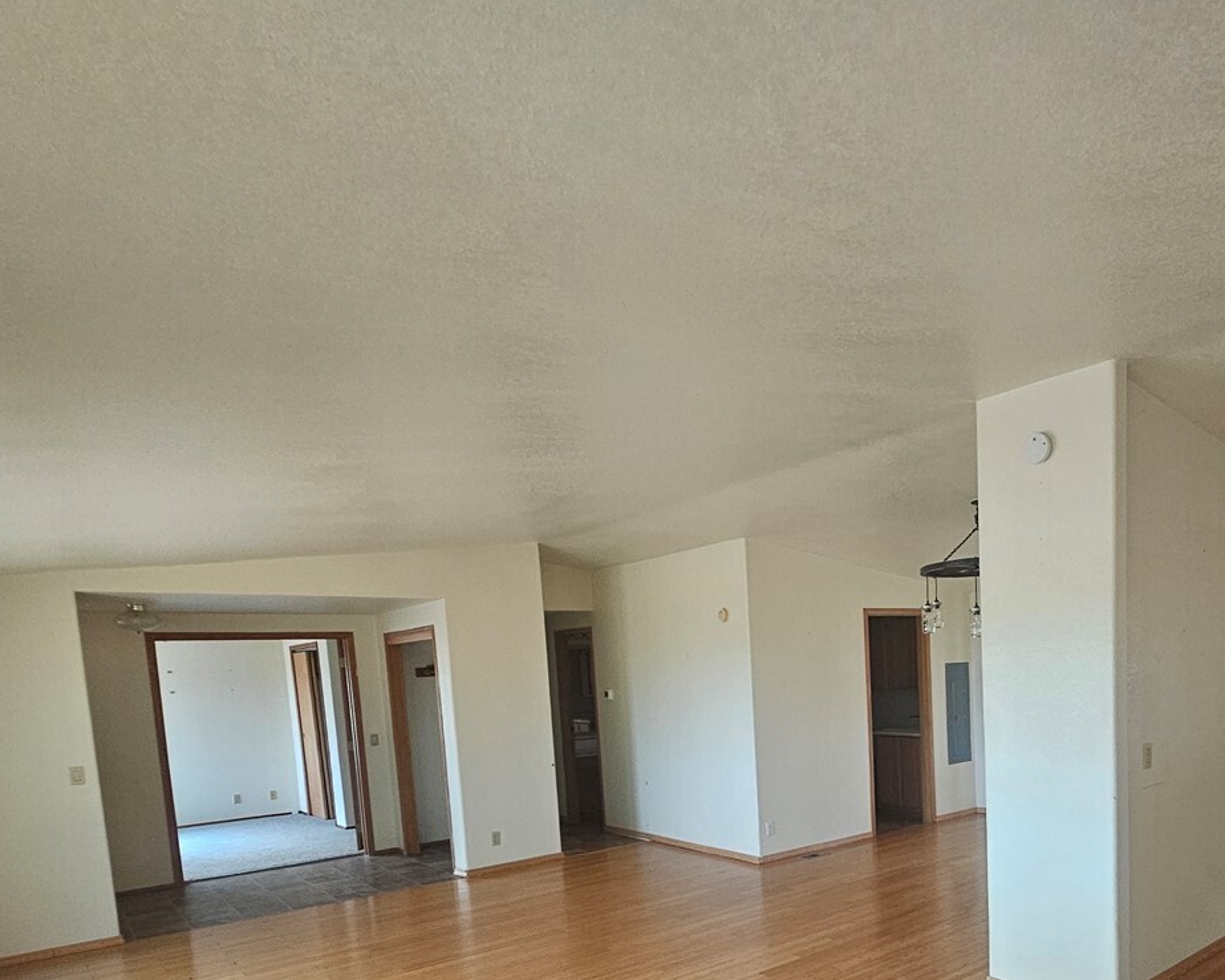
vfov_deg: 59.1
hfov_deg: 72.9
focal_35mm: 22
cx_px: 814
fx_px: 797
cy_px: 756
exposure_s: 1/40
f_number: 2.2
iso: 320
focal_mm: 2.2
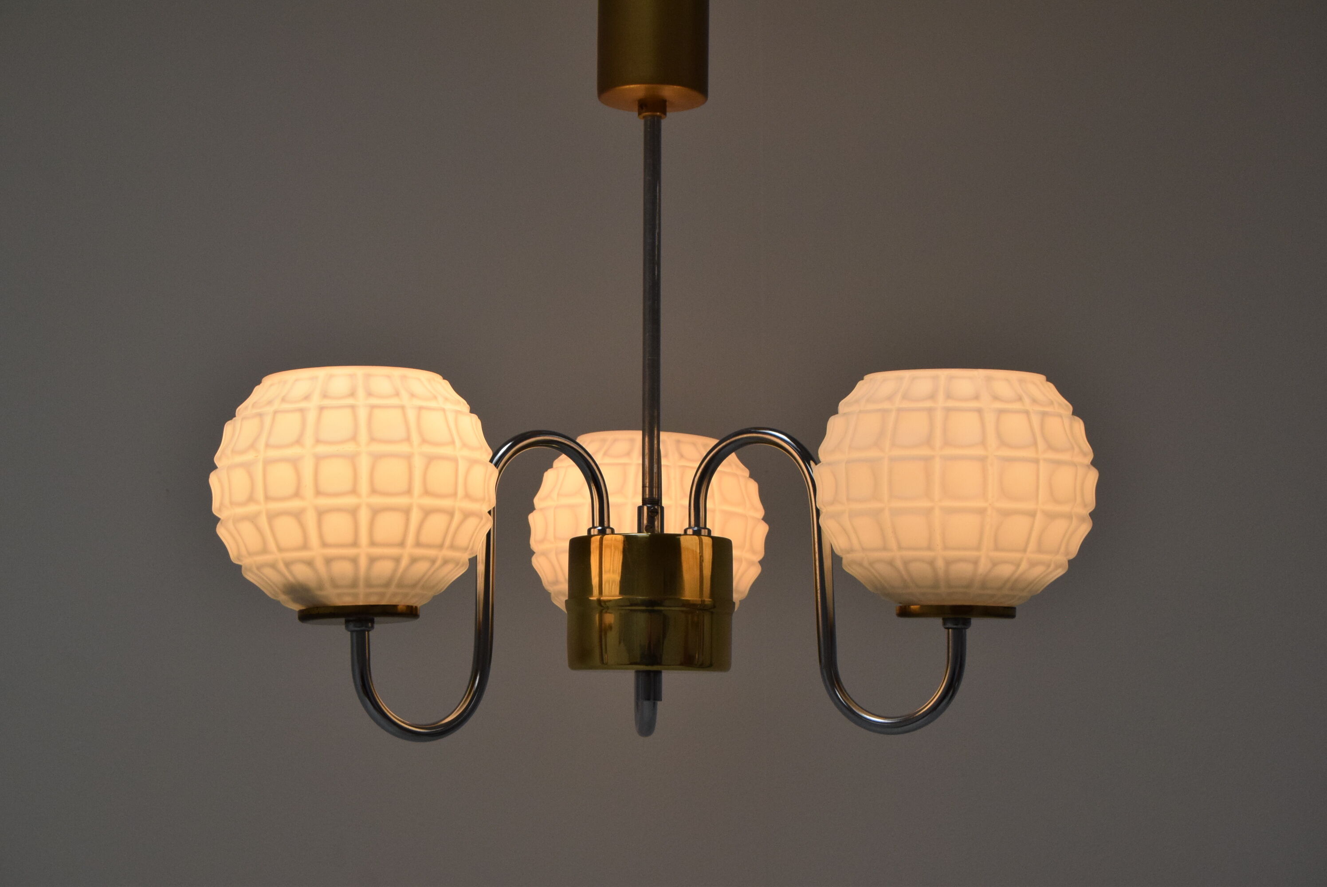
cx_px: 664
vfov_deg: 19.0
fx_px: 2656
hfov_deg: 28.1
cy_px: 444
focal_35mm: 72
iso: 1600
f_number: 10
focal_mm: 48
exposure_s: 1/400
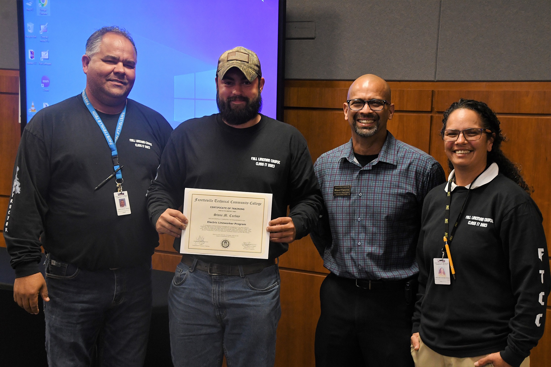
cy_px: 184
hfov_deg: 28.1
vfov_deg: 18.9
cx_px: 276
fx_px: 1102
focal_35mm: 72
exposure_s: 1/40
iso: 2000
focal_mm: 48
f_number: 9
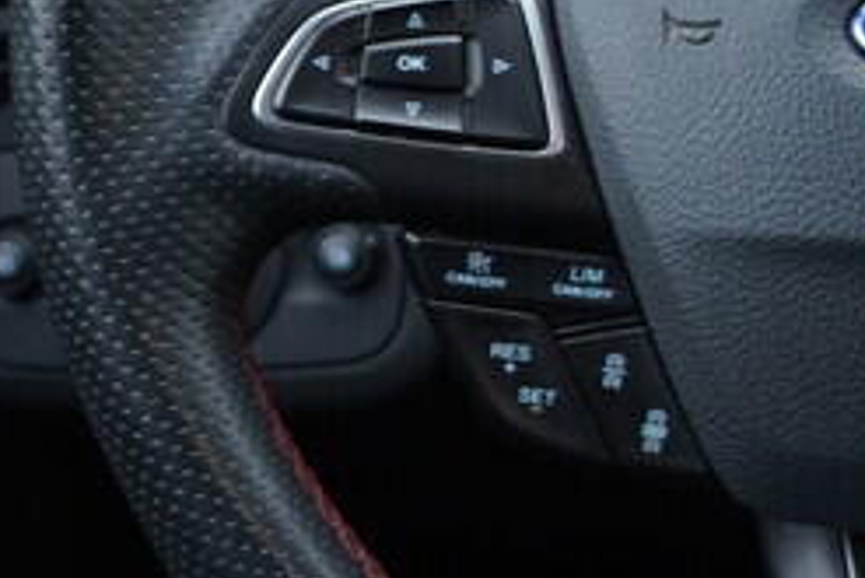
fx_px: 3582
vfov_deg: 9.2
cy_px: 9
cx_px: 1023
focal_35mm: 149
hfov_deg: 13.4
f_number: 2.8
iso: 200
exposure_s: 1/40
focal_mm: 24
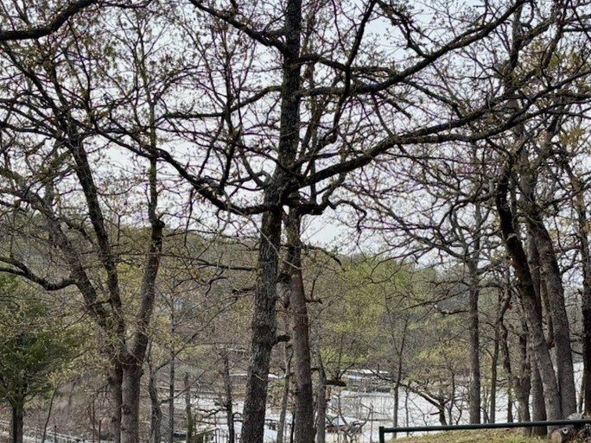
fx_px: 1246
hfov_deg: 26.7
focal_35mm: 73
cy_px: 313
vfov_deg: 20.1
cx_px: 318
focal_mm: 5.96
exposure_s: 1/1721
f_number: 1.6
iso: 50
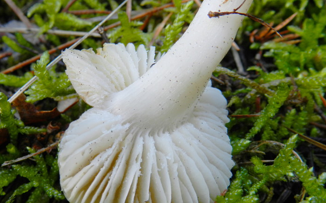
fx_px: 497
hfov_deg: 36.2
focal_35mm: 56
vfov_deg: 23.1
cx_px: 140
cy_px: 124
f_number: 4.5
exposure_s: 1/60
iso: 160
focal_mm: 8.1
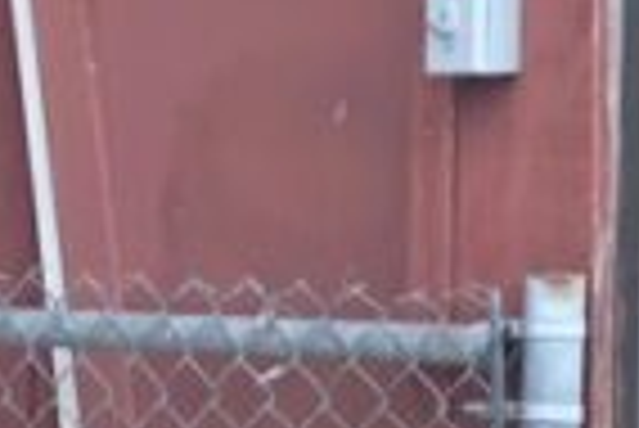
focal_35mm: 390
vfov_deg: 3.5
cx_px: -1310
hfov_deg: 5.0
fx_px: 6929
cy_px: 676
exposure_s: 1/120
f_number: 2.4
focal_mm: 6
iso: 25
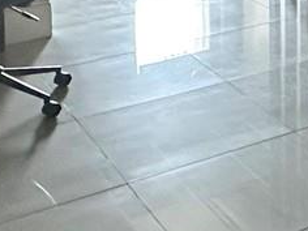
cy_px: -187
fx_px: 845
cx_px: 482
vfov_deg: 13.8
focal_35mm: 95
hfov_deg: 18.1
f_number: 2.2
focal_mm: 2.22
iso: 400
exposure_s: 1/60
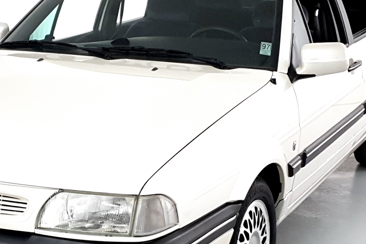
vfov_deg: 28.6
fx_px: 478
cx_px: 114
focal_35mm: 47
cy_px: 137
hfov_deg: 41.2
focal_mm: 4.32
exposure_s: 1/60
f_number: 1.5
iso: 160
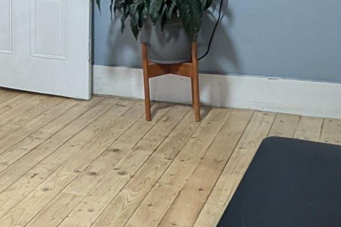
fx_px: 568
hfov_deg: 29.4
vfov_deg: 21.6
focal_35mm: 60
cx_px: -52
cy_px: -13
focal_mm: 2.02
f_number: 1.7
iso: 174
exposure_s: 1/24
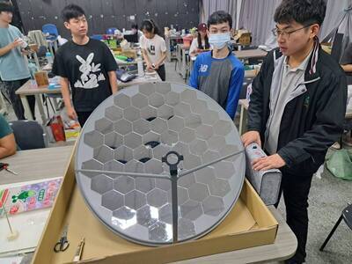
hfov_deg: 71.6
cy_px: 132
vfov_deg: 56.8
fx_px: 244
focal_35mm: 24
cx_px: 176
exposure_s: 1/60
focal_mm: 5.23
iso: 320
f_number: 1.8
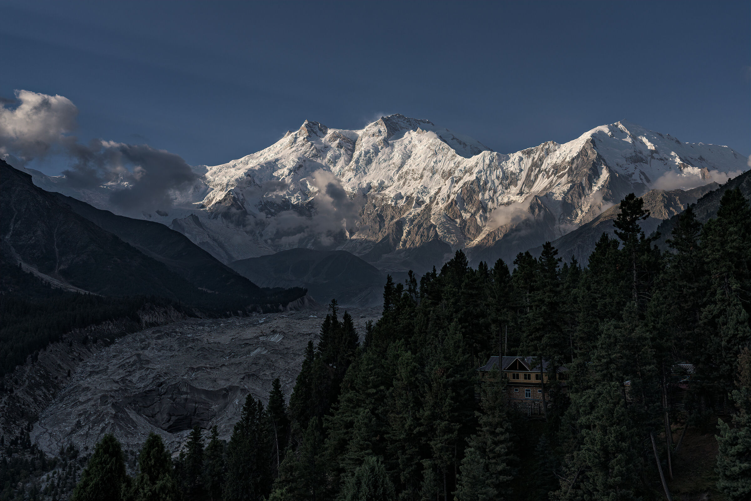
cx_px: 376
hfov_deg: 53.1
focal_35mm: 36
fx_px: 751
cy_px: 250
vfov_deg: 36.9
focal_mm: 36
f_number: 11
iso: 100
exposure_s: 1/125
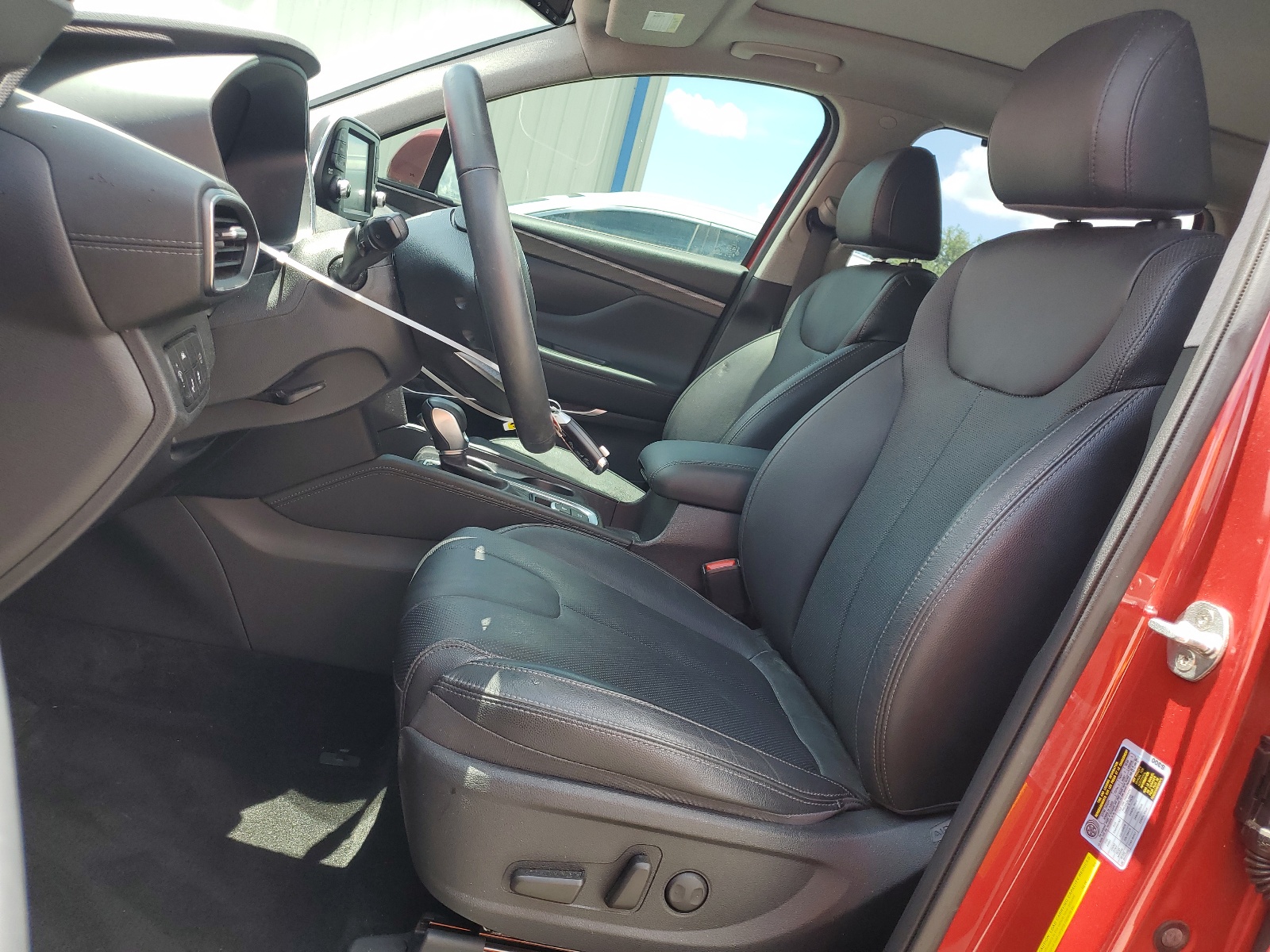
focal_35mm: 26
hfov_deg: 67.3
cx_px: 635
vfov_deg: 53.1
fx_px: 954
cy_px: 476
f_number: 1.5
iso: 50
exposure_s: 1/357
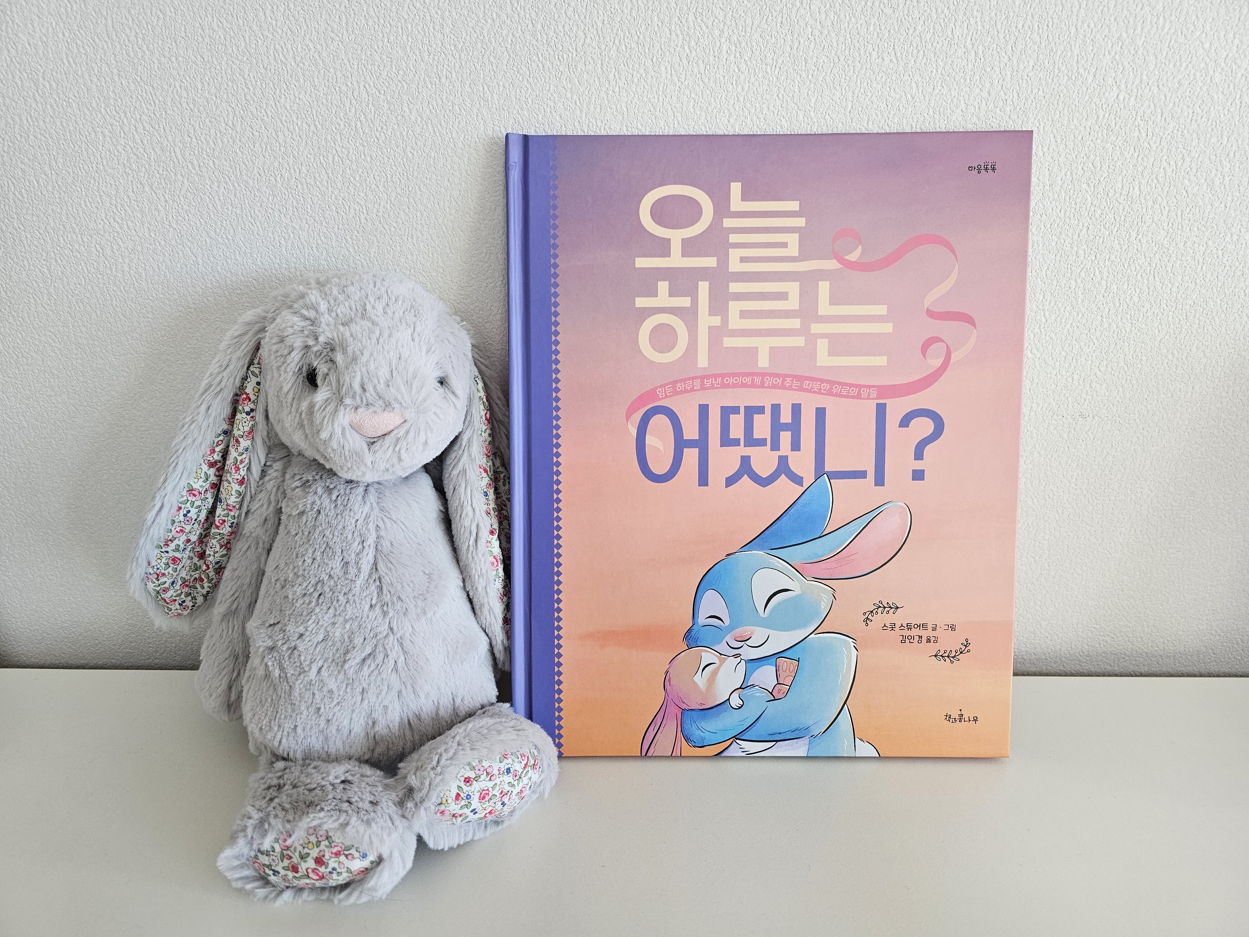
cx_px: 624
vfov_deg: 58.9
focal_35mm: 23
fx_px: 830
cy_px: 468
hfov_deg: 73.9
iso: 200
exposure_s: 1/180
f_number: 1.7
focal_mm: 6.3
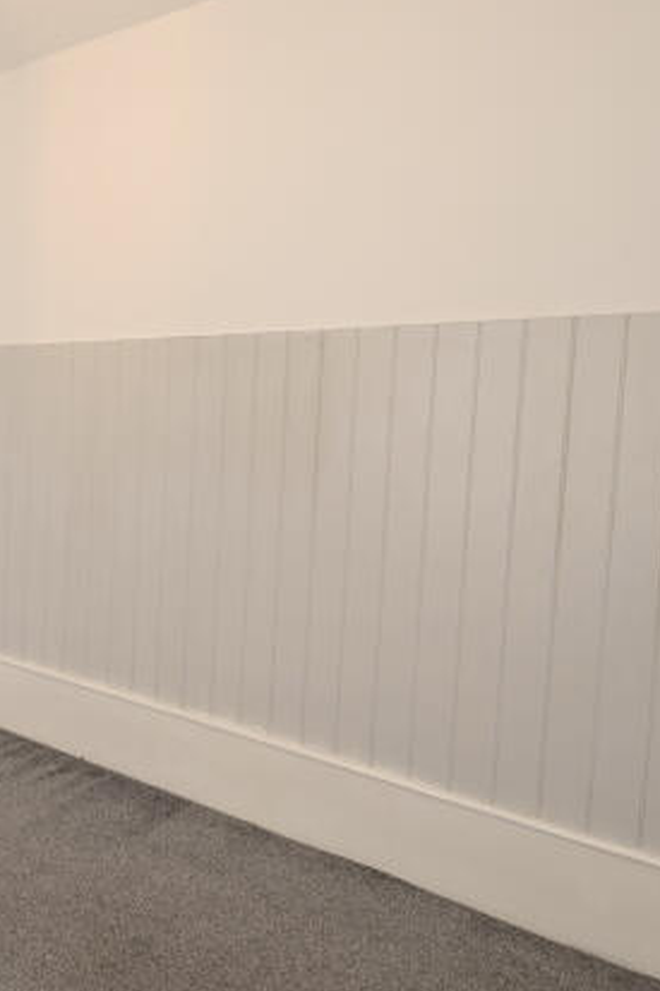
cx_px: 17
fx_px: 853
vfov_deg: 60.3
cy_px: 476
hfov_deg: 38.1
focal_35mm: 31
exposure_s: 1/31
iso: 41
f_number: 1.95
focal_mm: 2.23
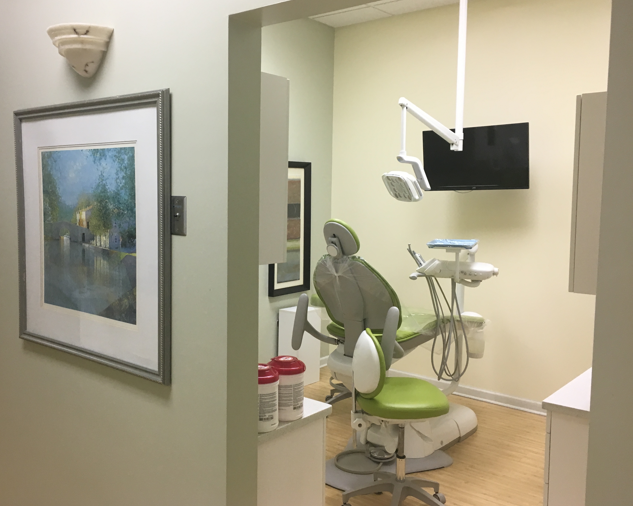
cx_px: 265
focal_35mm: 33
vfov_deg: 44.5
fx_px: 618
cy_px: 245
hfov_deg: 54.0
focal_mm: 4.15
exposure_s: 1/30
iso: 40
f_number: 2.2
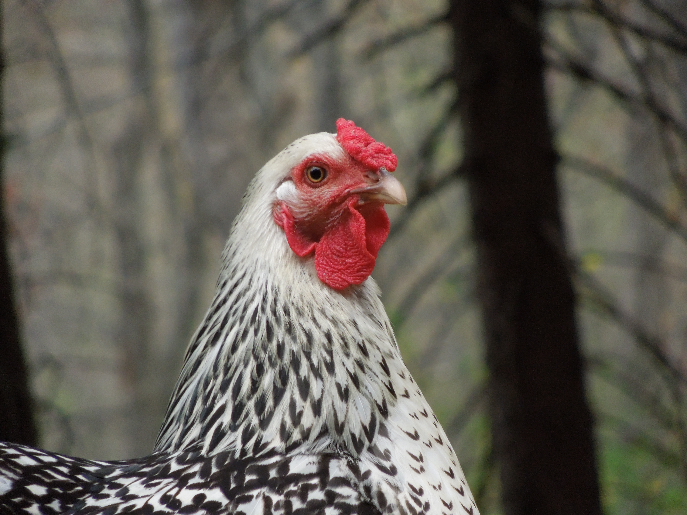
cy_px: 258
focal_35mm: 350
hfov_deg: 5.7
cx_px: 344
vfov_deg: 4.2
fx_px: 6946
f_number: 5.9
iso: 720
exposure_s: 1/250
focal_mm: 63
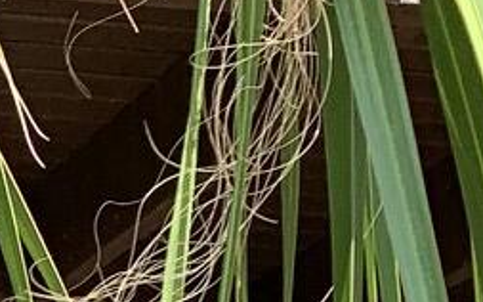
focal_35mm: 220
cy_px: 1420
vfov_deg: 5.0
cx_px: -288
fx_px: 2895
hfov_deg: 9.2
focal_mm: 4.25
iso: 25
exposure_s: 1/808
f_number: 1.8
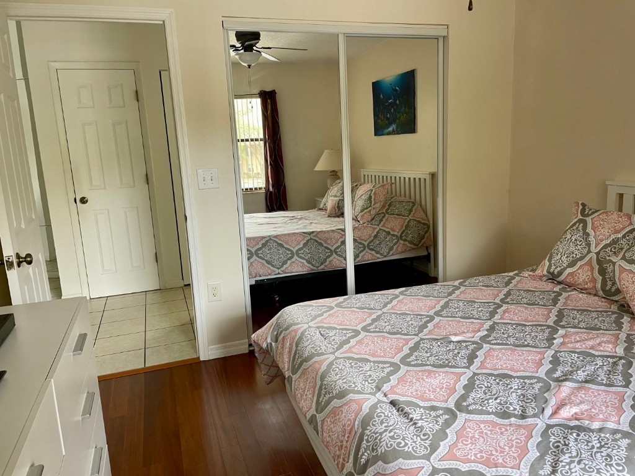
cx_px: 318
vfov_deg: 53.1
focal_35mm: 26
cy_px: 238
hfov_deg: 67.3
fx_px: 477
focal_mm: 4.2
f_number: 1.6
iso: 125
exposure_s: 1/61
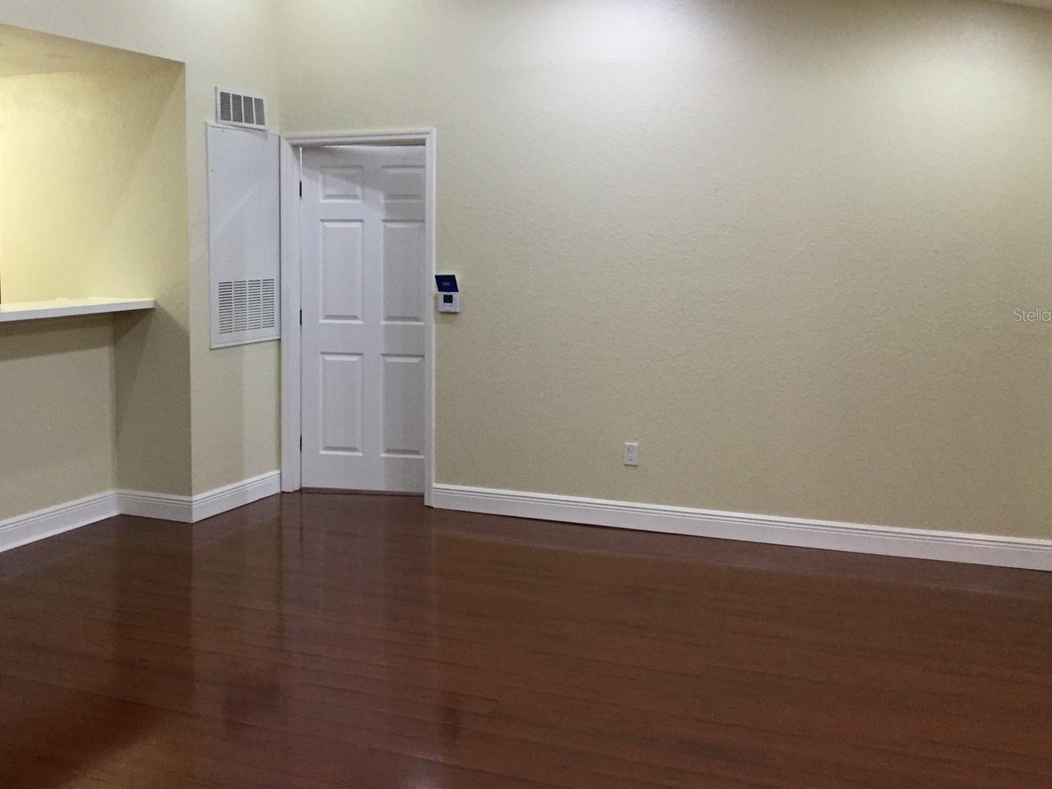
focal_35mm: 39
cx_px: 429
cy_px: 314
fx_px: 1185
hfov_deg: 47.6
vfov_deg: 36.7
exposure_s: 1/30
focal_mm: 3.3
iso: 100
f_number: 2.4
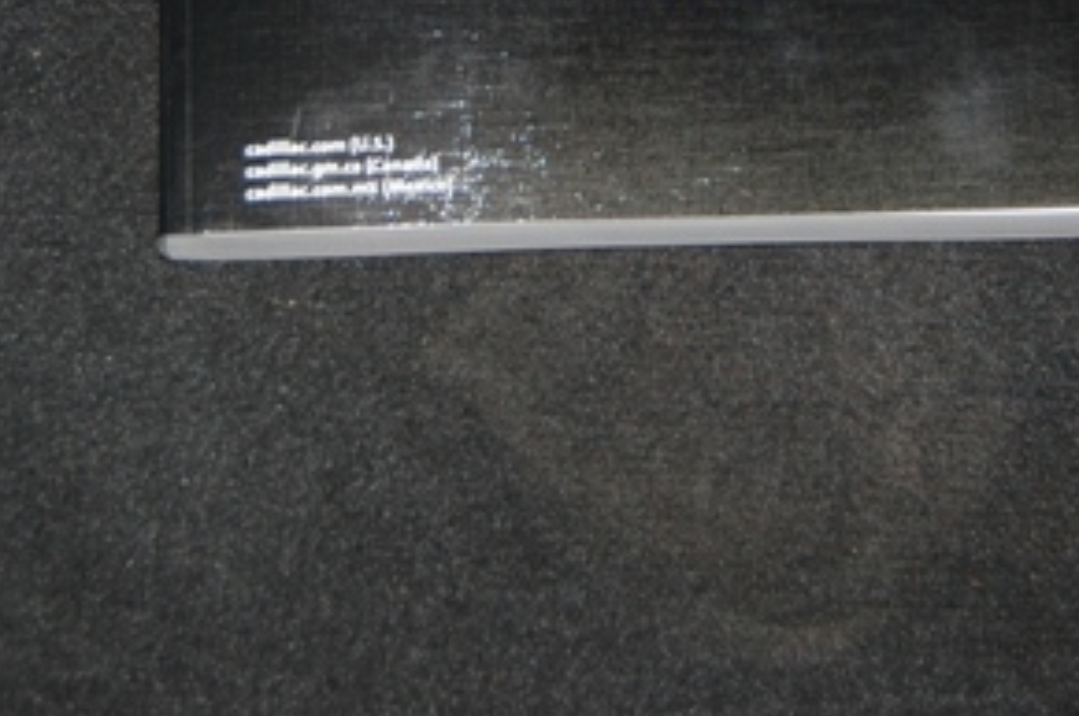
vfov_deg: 15.2
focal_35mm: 87
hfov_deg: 23.4
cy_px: -72
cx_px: 463
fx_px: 2603
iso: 400
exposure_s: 1/60
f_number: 4.2
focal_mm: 26
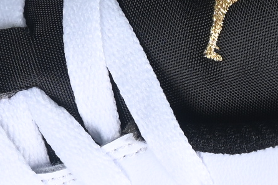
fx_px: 3612
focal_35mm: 468
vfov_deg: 2.9
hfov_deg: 4.4
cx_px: 2
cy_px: 1
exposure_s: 1/60
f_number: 7.1
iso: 160
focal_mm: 50
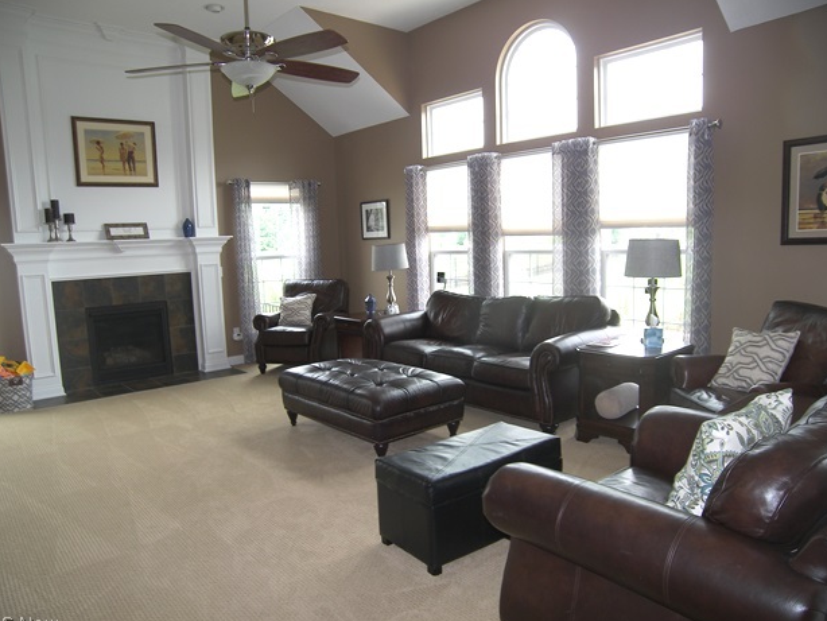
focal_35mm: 25
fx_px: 598
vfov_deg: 54.9
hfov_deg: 69.4
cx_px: 403
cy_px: 315
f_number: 2.8
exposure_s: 1/40
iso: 50
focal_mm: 5
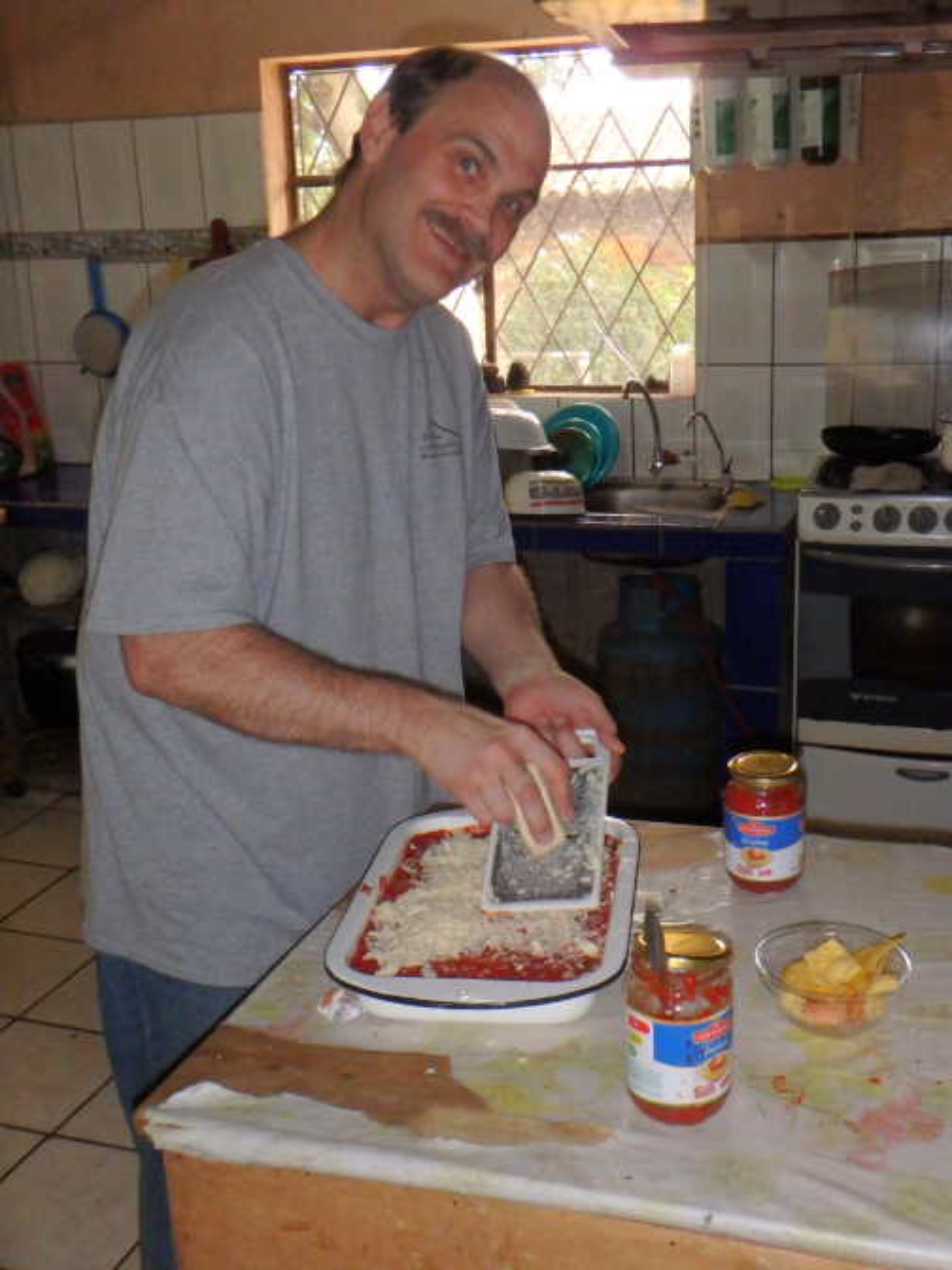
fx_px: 1320
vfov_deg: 51.4
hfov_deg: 39.7
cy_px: 635
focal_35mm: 36
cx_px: 476
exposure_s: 1/40
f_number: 5
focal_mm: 6.4
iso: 800
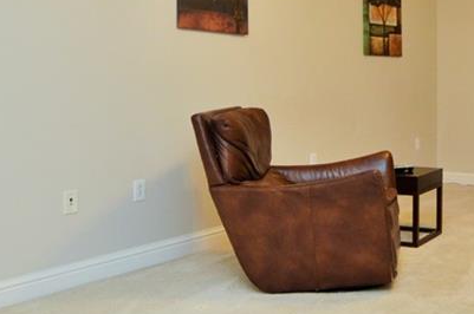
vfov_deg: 28.8
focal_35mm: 46
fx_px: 605
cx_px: 429
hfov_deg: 39.6
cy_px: 89
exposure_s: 1/60
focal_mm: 12
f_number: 4.5
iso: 500
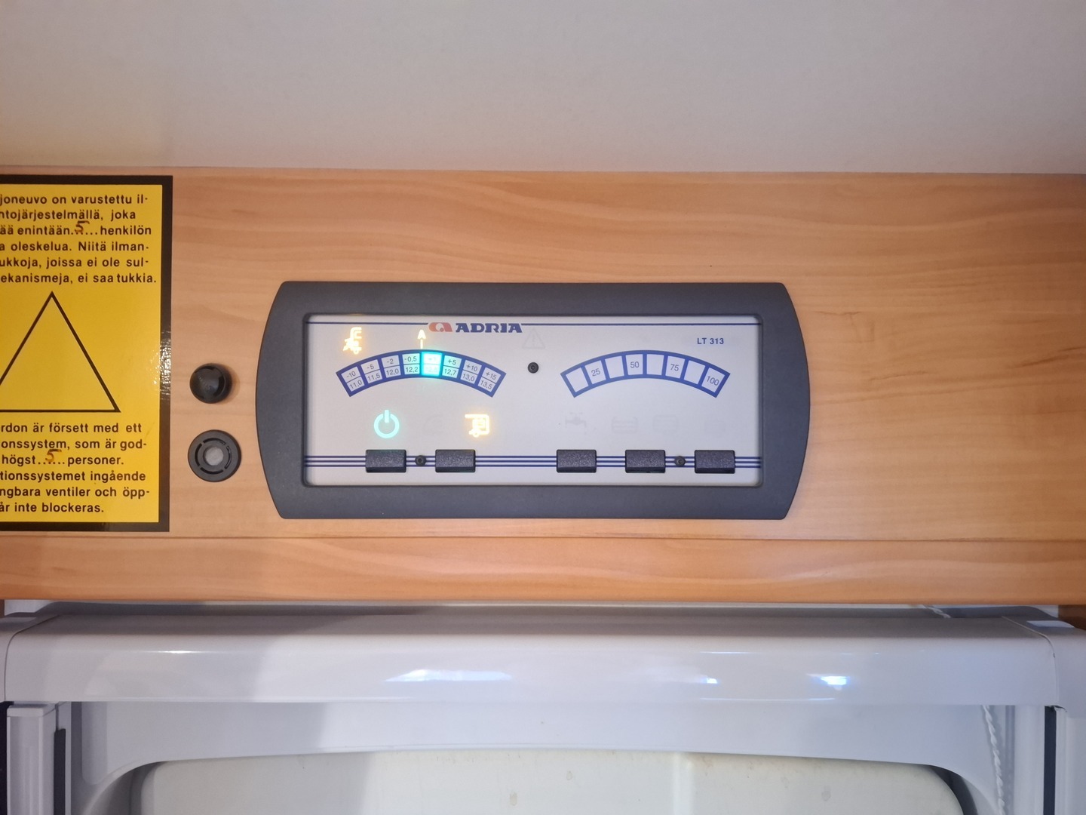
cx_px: 543
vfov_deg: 58.9
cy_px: 408
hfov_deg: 73.9
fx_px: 722
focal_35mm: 23
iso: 1250
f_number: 1.8
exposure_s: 1/11
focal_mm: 5.54
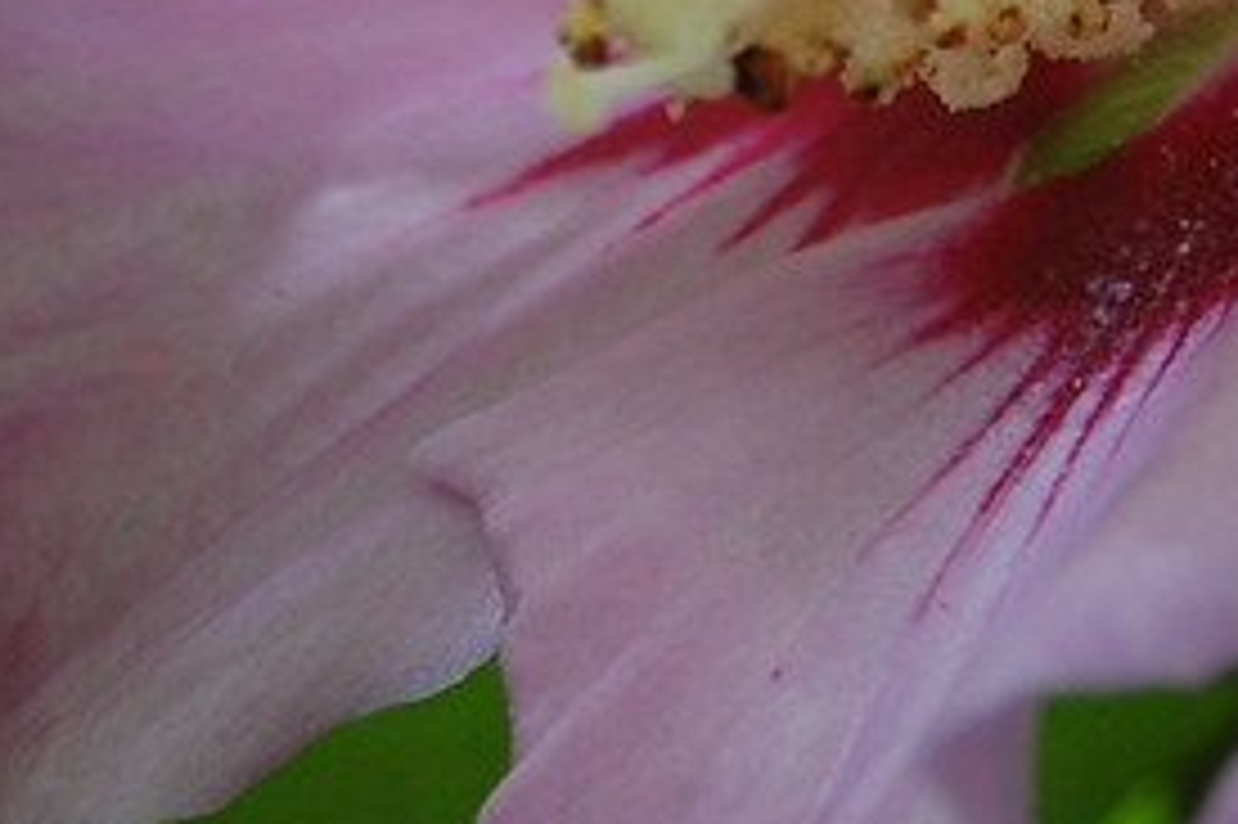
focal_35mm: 360
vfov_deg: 3.8
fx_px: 12378
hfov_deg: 5.7
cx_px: 1089
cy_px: -232
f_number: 5.6
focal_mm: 55
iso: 400
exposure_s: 1/60
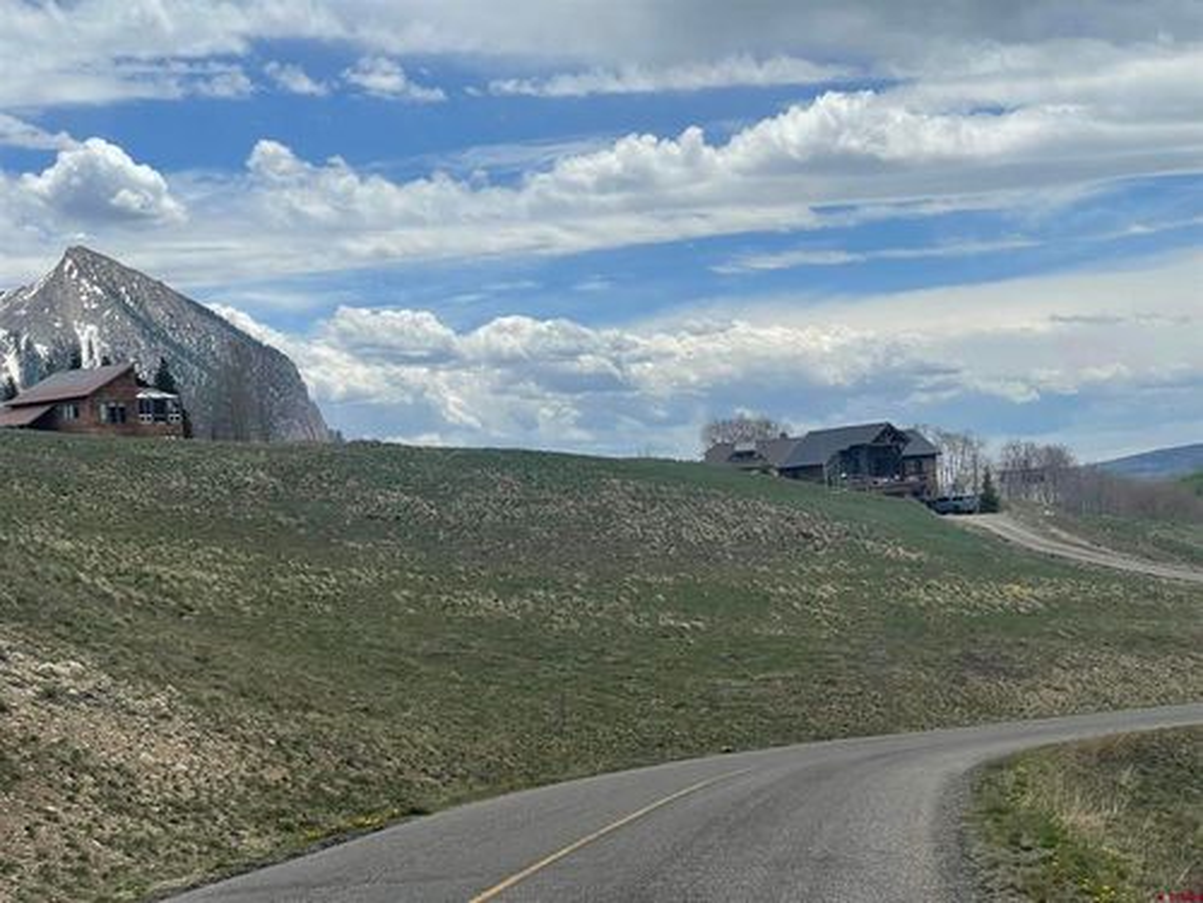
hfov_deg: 30.3
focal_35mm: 64
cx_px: 602
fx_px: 2224
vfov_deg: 22.9
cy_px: 452
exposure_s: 1/2320
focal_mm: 7.5
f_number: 2.2
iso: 20
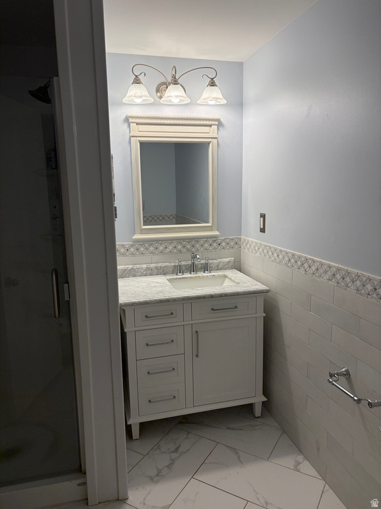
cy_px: 254
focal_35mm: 26
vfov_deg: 67.3
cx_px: 190
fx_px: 382
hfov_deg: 53.1
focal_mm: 5.96
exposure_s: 1/141
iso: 100
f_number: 1.6
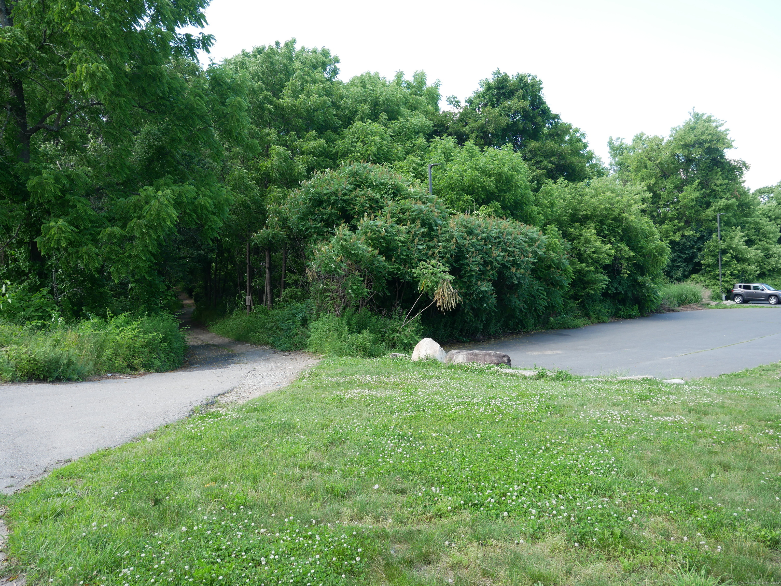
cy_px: 293
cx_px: 390
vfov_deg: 56.9
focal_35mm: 24
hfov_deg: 71.6
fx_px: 542
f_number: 4.5
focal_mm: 12
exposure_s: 1/160
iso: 200
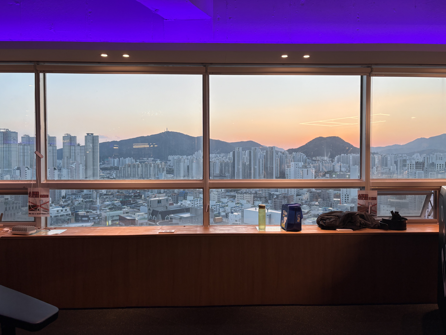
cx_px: 223
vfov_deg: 53.1
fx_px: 335
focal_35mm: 26
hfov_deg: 67.3
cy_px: 168
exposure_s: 1/121
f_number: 1.6
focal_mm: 5.96
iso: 50
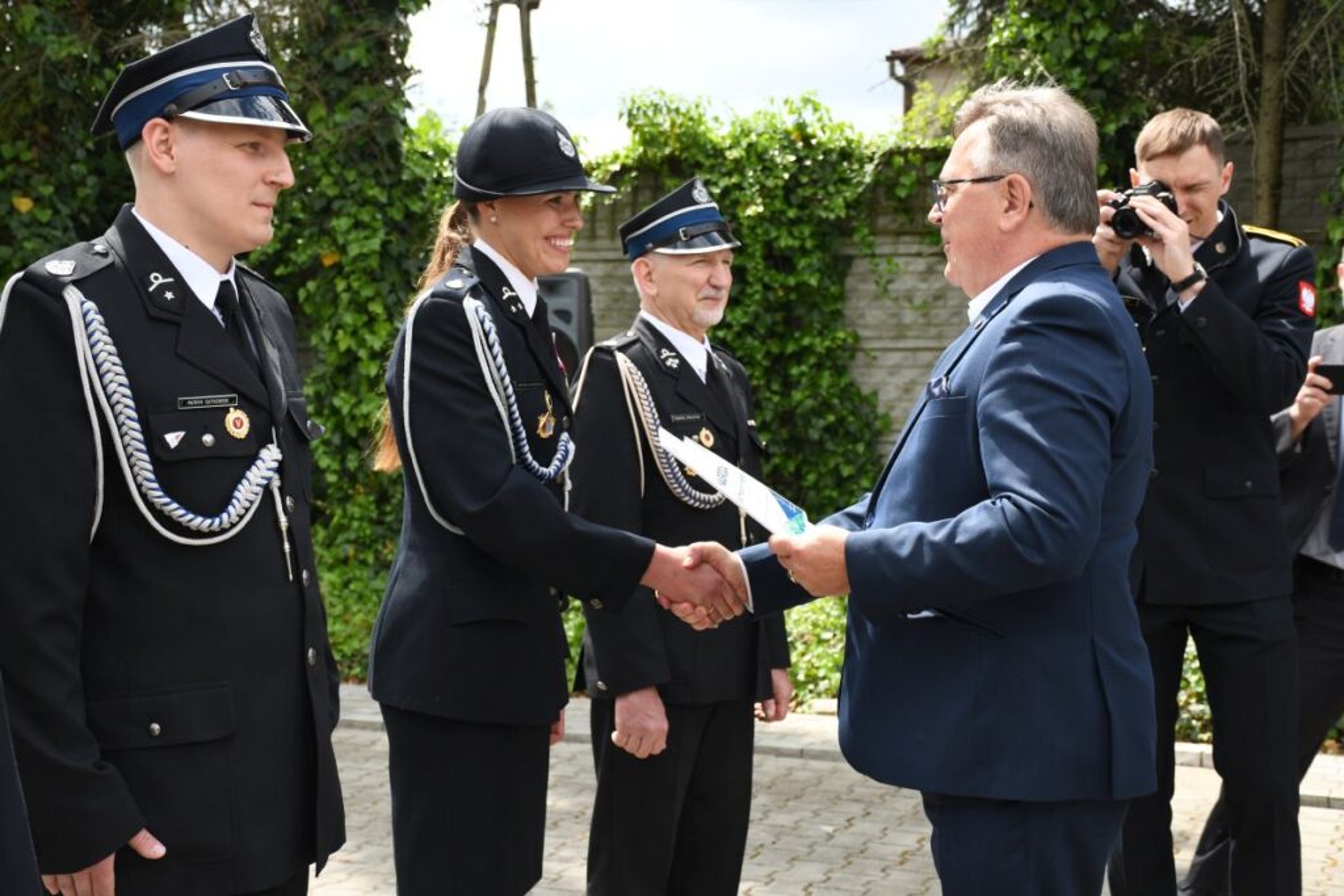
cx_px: 672
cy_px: 448
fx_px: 2128
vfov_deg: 23.8
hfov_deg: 35.0
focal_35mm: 57
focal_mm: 38
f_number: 5.6
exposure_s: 1/160
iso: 110
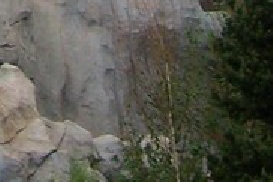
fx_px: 2106
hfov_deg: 7.2
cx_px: -200
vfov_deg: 4.6
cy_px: -443
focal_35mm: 278
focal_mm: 6.3
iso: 80
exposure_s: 1/640
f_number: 2.8
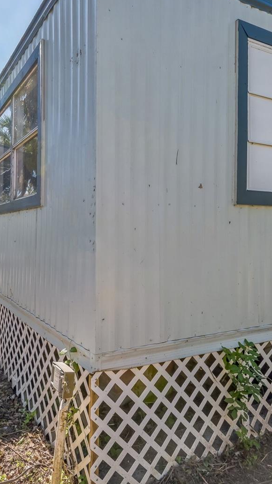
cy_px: 236
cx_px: 77
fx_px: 333
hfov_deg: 43.3
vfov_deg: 71.9
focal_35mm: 26
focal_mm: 16
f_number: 8
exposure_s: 1/400
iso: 400
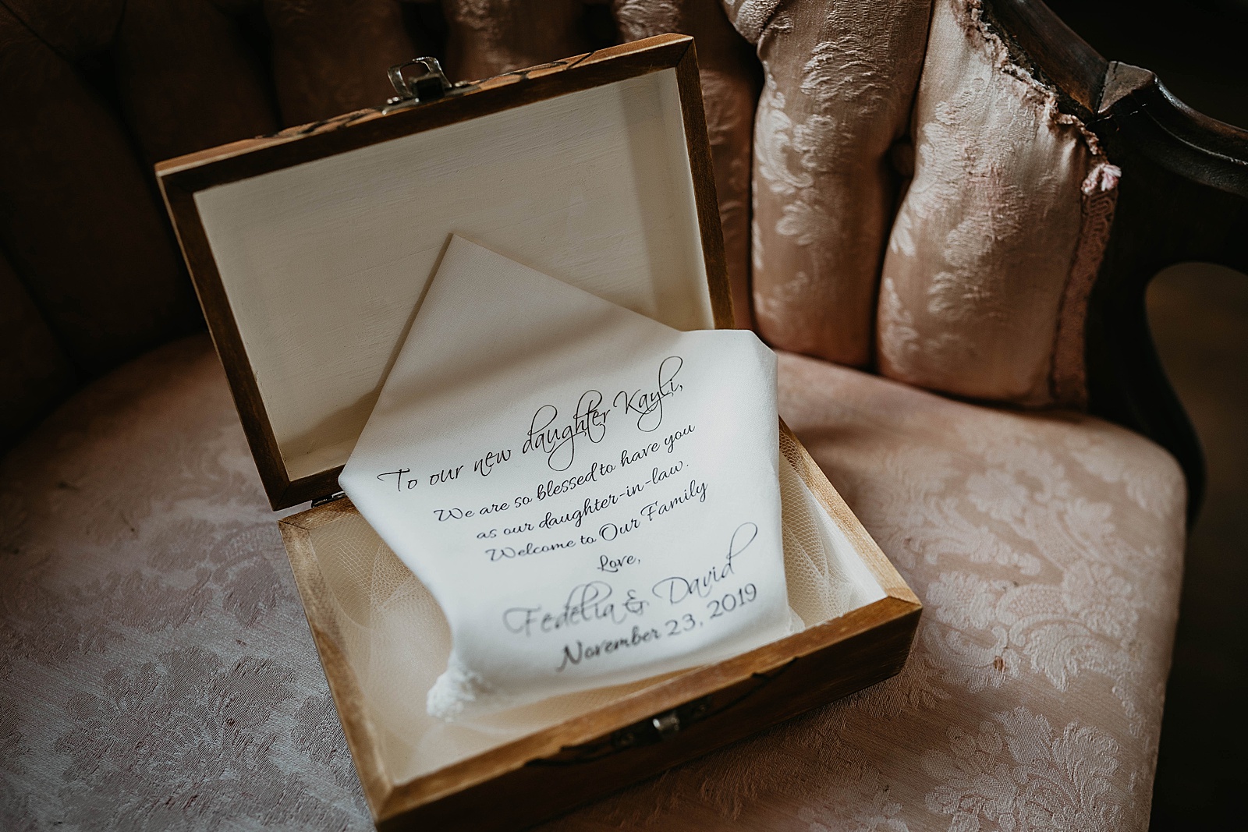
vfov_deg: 37.9
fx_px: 1213
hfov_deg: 54.4
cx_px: 624
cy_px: 416
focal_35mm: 35
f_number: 3.2
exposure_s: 1/125
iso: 400
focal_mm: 35
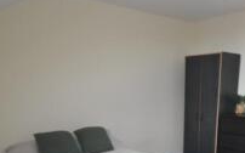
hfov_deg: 51.8
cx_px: 182
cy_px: 168
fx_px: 240
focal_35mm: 36
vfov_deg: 31.4
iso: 400
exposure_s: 1/60
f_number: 4
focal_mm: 10
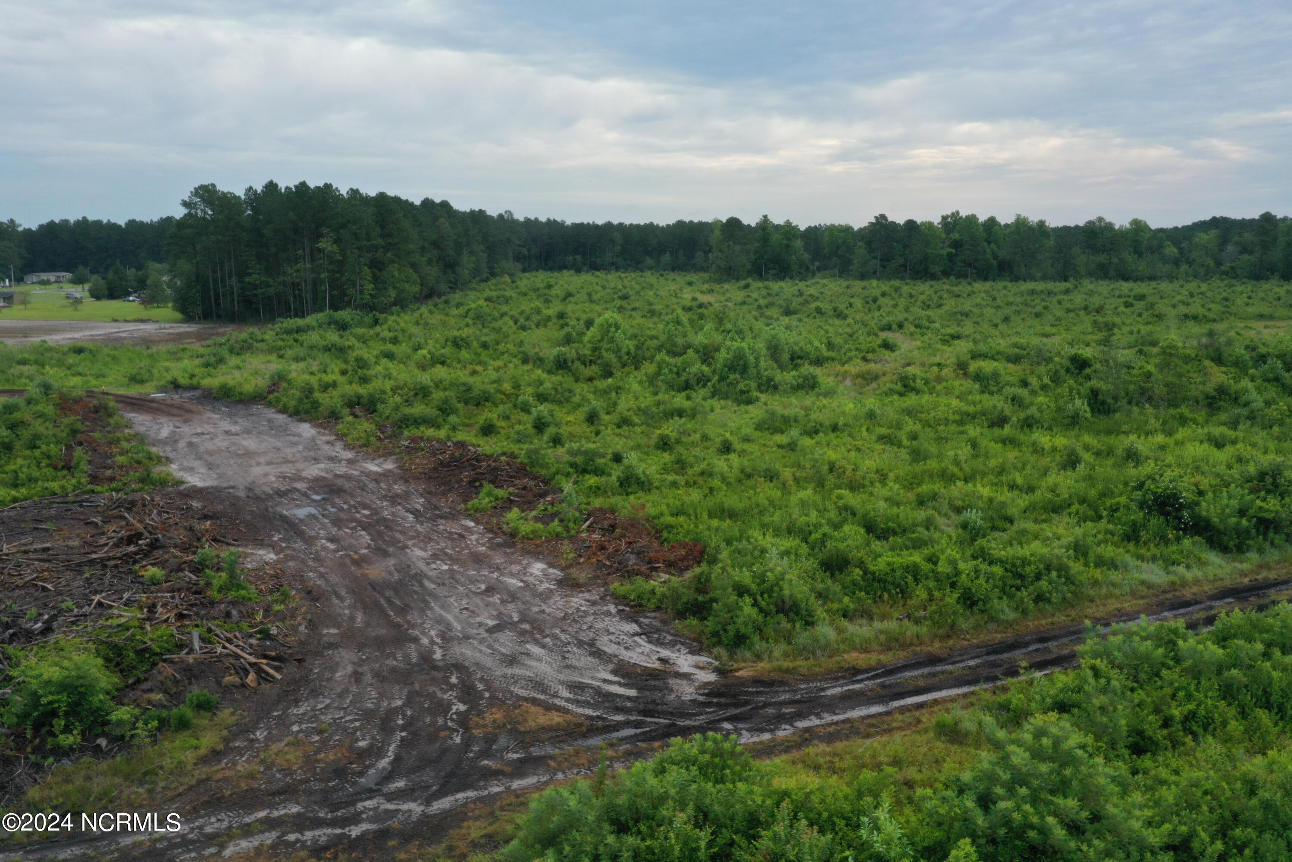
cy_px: 431
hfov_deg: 65.5
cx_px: 646
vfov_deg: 46.4
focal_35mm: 28
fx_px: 1005
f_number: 10
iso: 100
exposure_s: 1/80
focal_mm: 10.26
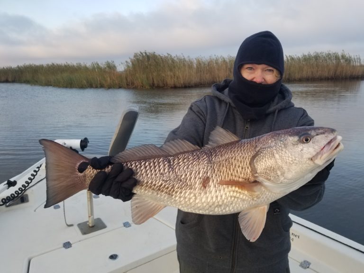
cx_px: 182
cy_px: 136
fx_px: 273
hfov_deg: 67.3
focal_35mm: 26
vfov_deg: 53.1
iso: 50
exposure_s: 1/322
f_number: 1.7
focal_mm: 4.25
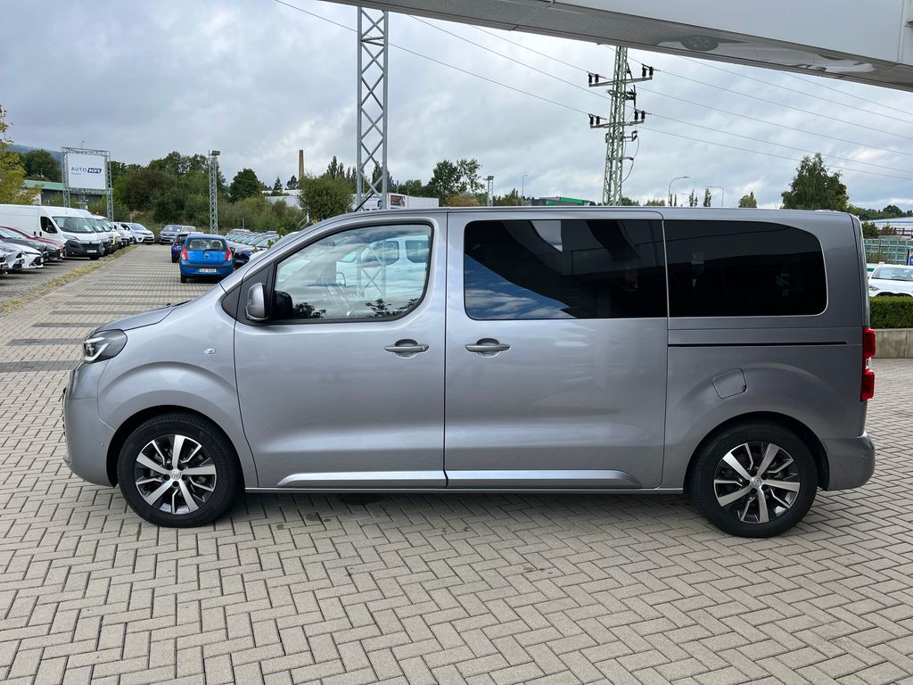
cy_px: 342
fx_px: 686
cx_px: 456
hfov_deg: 67.3
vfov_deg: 53.1
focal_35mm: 26
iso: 50
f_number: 1.6
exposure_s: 1/1355
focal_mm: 5.1
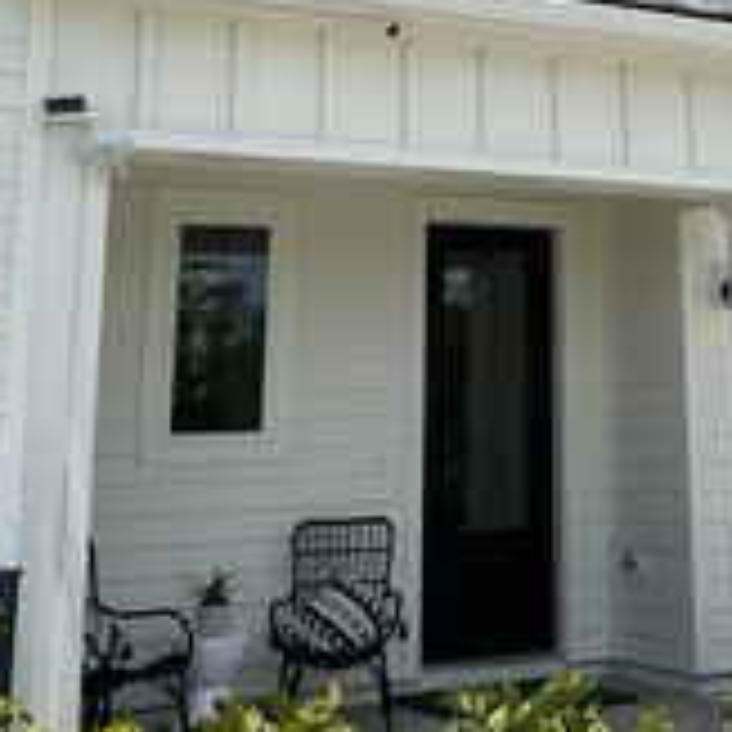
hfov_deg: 25.7
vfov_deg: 25.7
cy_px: 74
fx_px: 1555
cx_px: 647
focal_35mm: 65
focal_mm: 6.86
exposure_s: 1/5000
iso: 80
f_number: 1.78
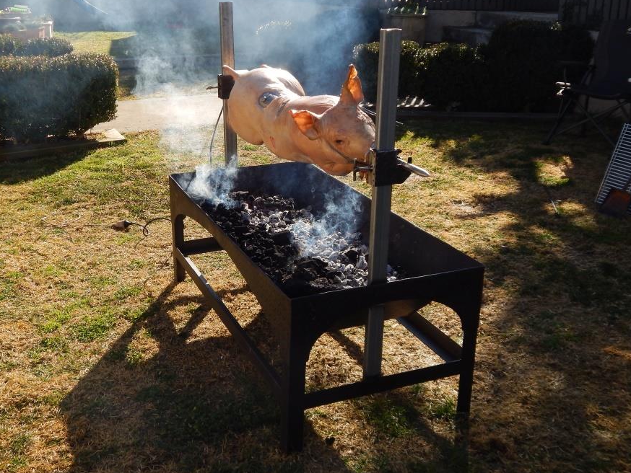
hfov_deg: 45.7
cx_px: 298
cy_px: 221
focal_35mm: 41
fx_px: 748
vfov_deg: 35.1
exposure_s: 1/800
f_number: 3.3
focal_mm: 6.1
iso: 125
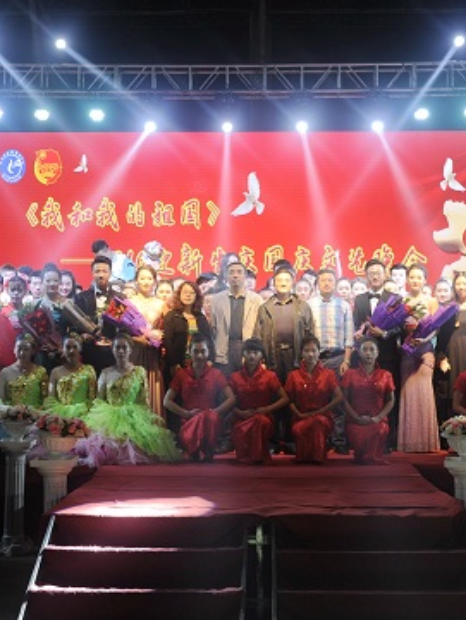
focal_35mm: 59
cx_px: 244
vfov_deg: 32.7
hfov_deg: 24.8
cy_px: 307
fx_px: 1058
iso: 320
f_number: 4
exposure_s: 1/60
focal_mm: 40
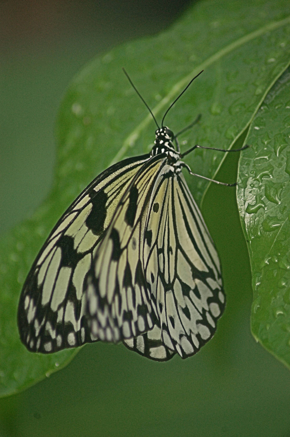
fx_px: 3994
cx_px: 145
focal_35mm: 330
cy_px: 218
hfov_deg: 4.2
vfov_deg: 6.2
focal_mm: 220
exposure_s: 1/500
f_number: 5
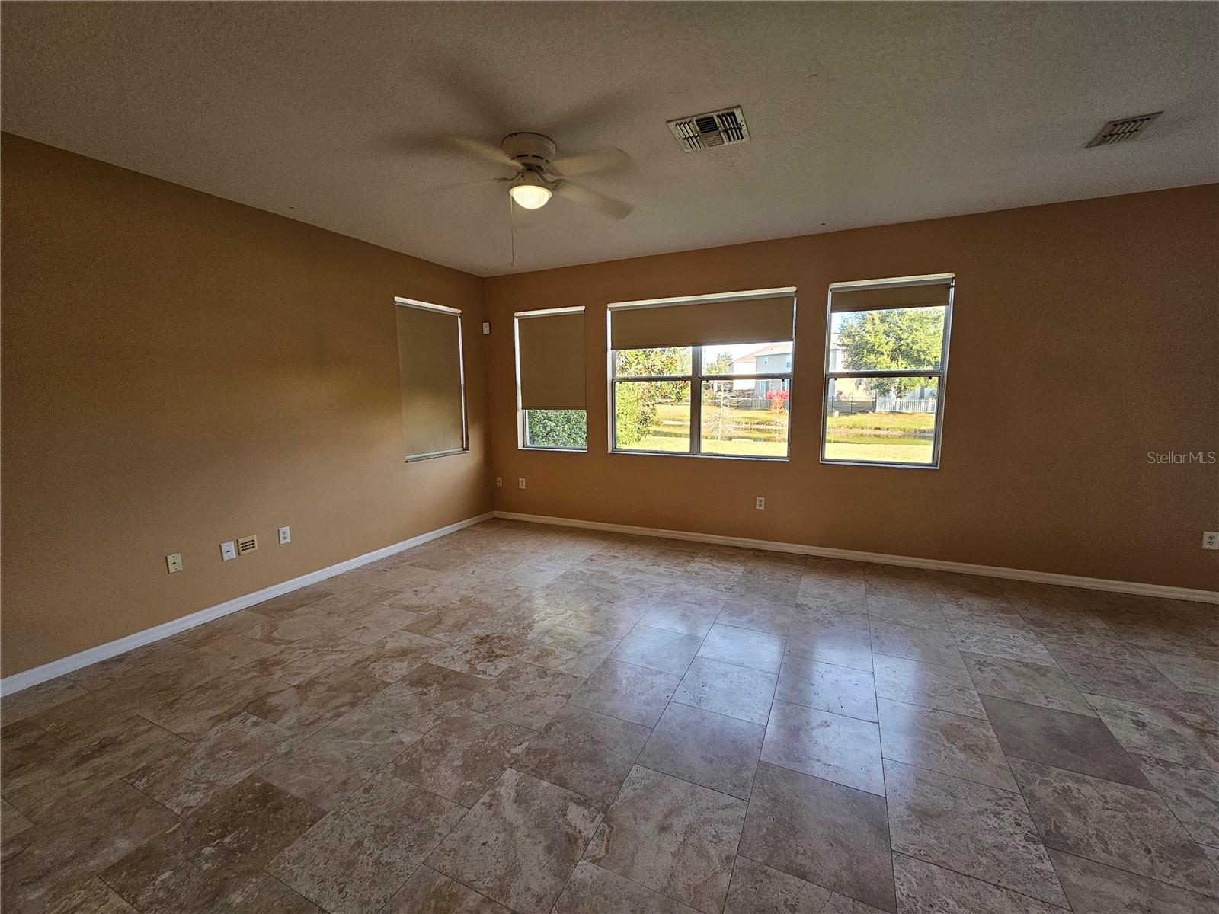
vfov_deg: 89.9
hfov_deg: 106.2
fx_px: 458
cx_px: 610
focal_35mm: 13
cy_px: 457
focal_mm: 2.2
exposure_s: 1/60
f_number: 2.2
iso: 64
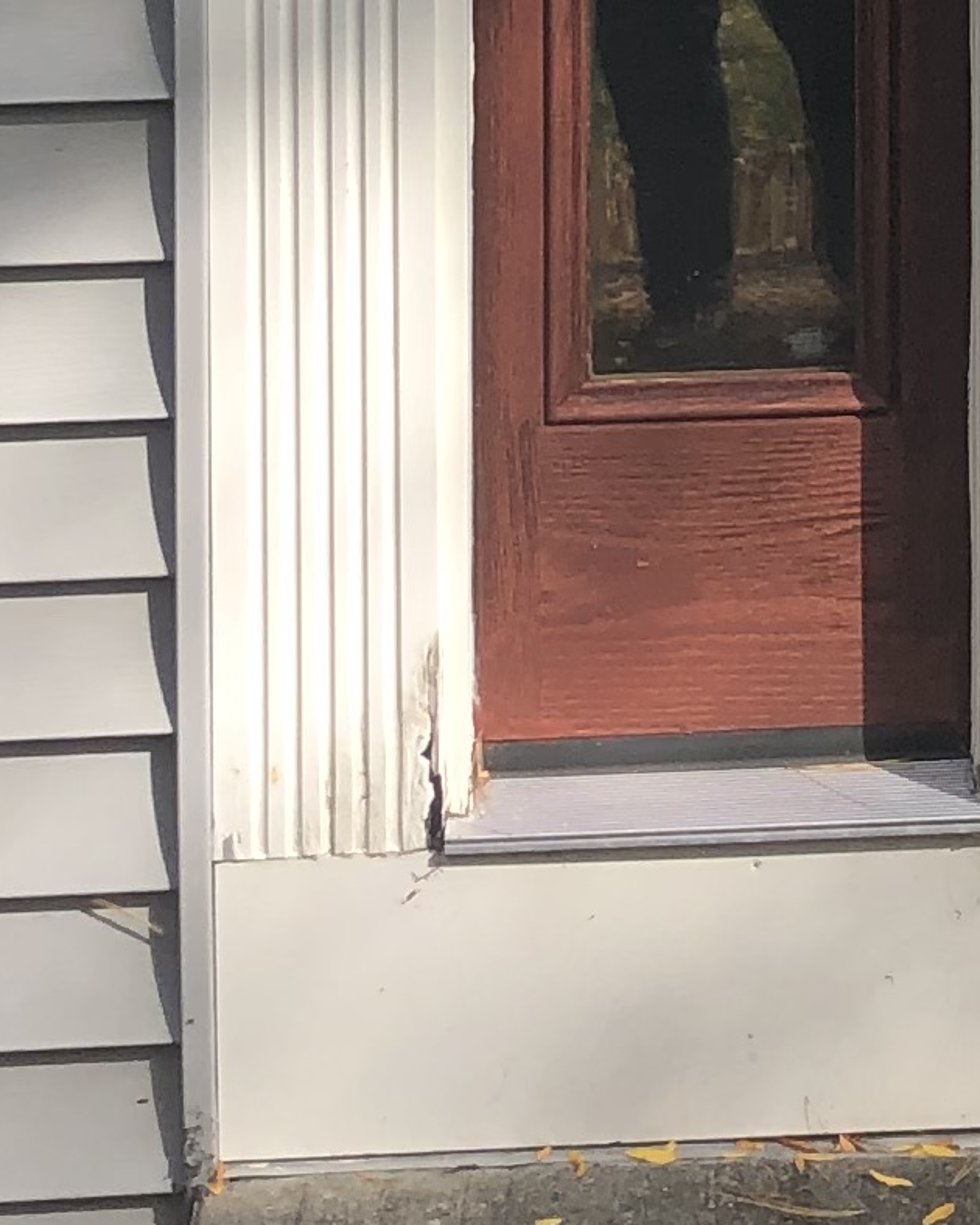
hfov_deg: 10.8
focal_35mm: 140
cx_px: 1271
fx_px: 5074
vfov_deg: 13.2
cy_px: -448
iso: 20
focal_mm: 3.99
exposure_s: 1/639
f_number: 1.8
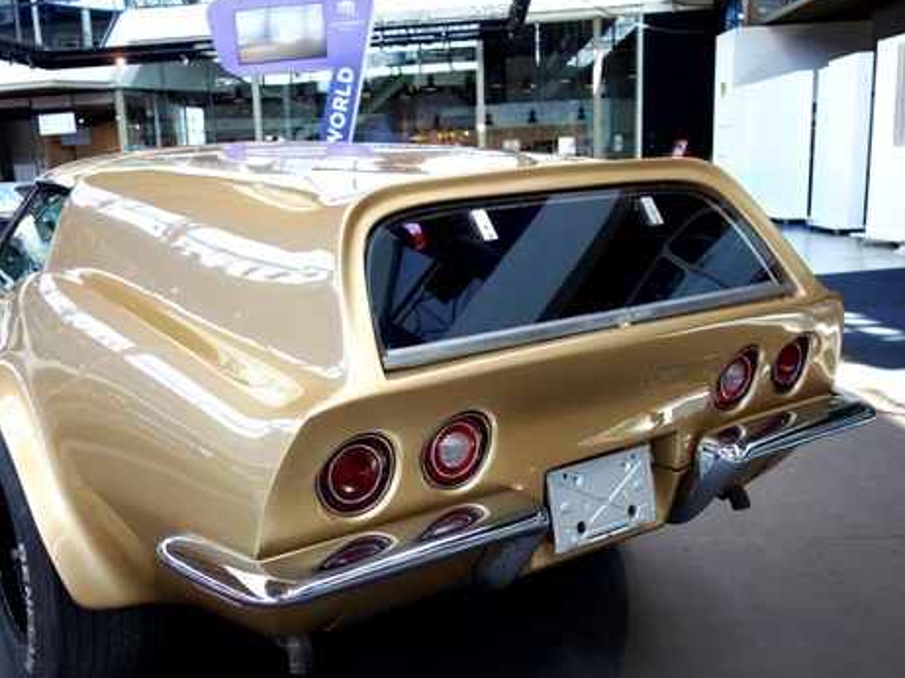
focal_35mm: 35
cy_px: 380
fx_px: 915
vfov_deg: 40.6
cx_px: 366
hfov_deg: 52.3
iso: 125
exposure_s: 1/100
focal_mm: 10.4
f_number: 2.2
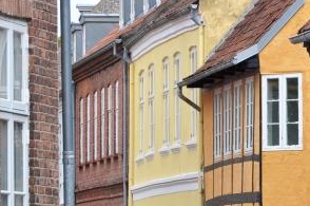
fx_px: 3815
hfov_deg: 4.6
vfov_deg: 3.1
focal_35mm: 444
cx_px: 423
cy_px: 51
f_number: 10
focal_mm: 85
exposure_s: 1/200
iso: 200
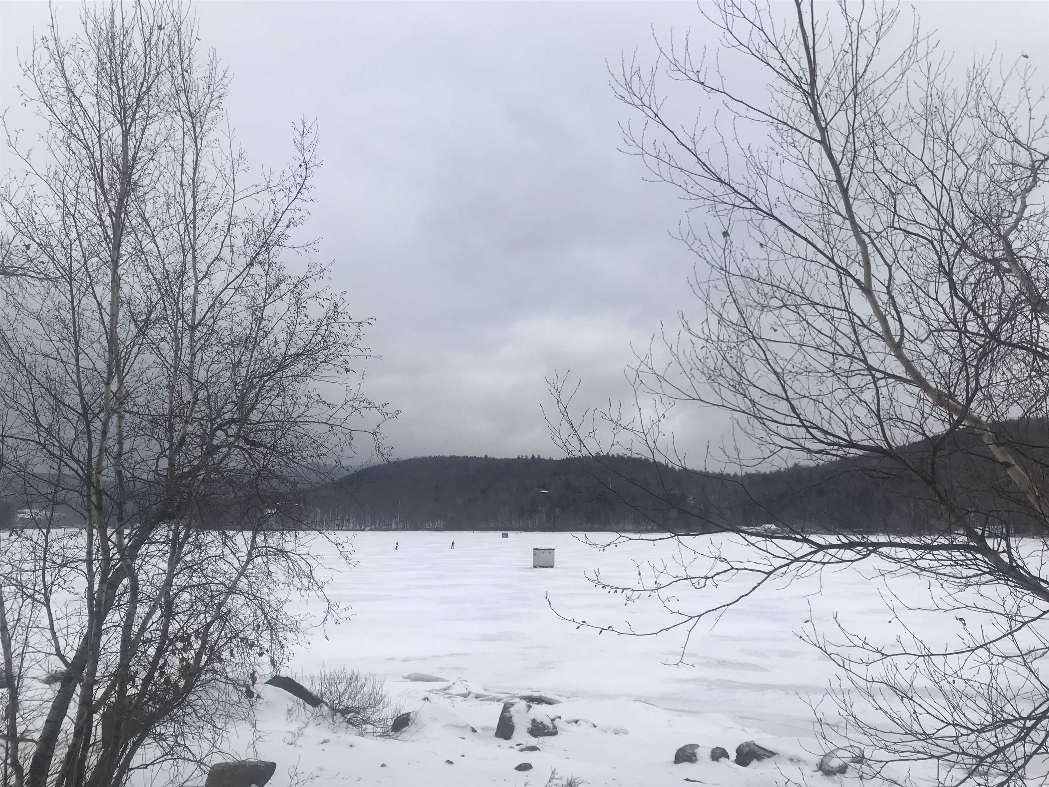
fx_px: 849
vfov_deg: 49.7
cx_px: 524
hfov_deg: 63.4
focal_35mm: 28
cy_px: 394
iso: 20
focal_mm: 3.99
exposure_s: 1/1808
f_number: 1.8
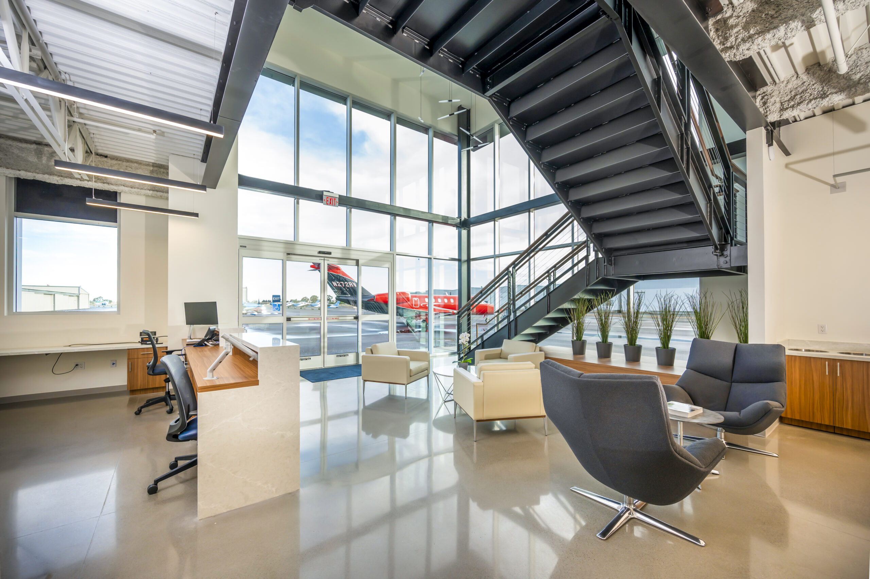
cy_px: 290
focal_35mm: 14
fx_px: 338
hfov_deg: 104.3
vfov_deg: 81.1
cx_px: 435
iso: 320
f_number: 6.3
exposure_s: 1/40
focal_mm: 14
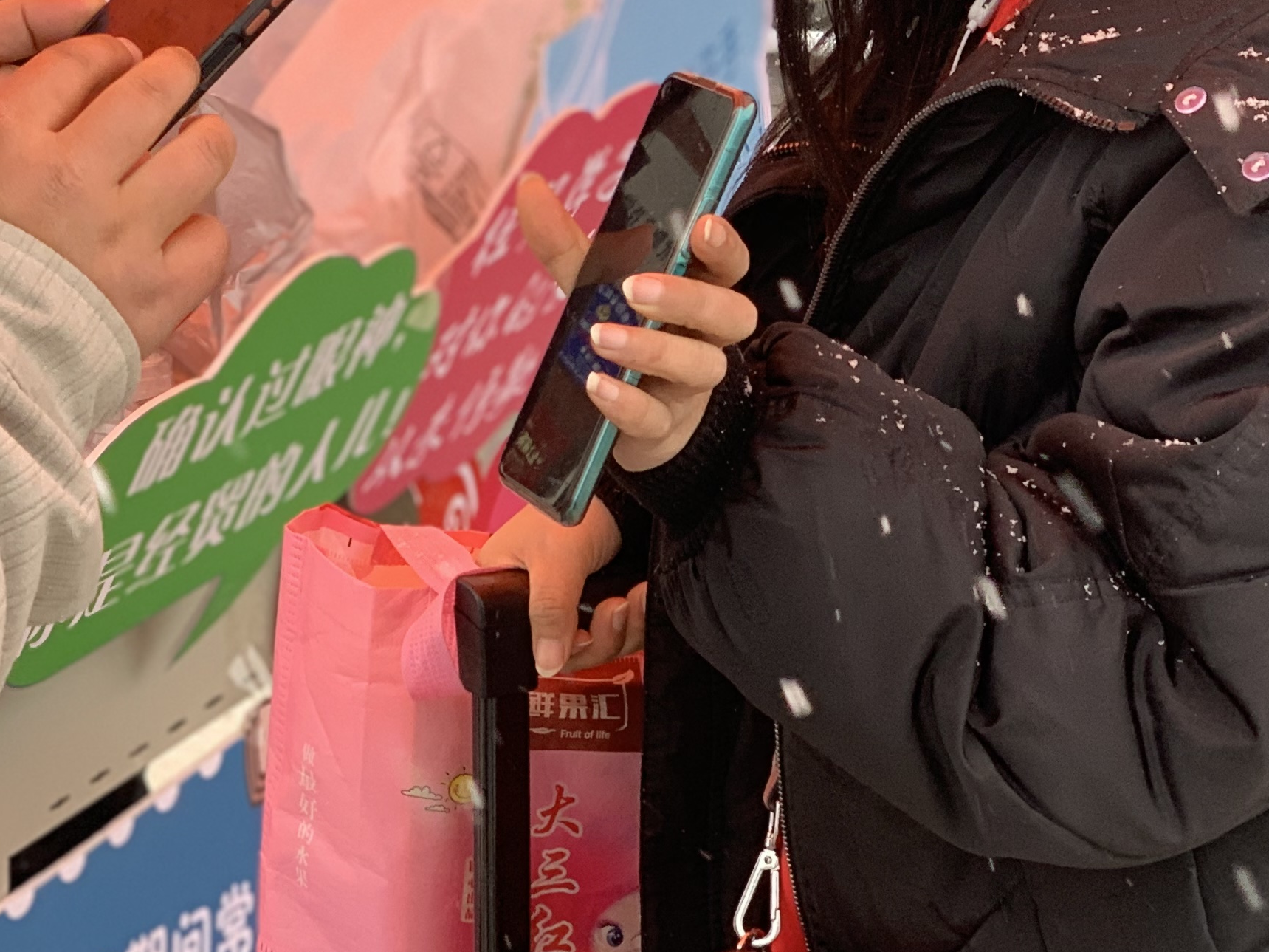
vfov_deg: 11.9
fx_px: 4472
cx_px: 211
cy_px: -124
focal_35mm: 122
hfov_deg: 16.0
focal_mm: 6
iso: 50
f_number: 2.4
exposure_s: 1/122
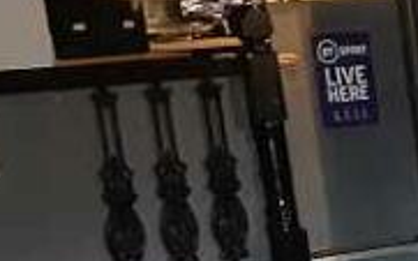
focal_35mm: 156
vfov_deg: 7.9
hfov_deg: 11.7
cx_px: 905
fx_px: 1777
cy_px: 582
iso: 200
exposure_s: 1/25
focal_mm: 3.92
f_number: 1.7
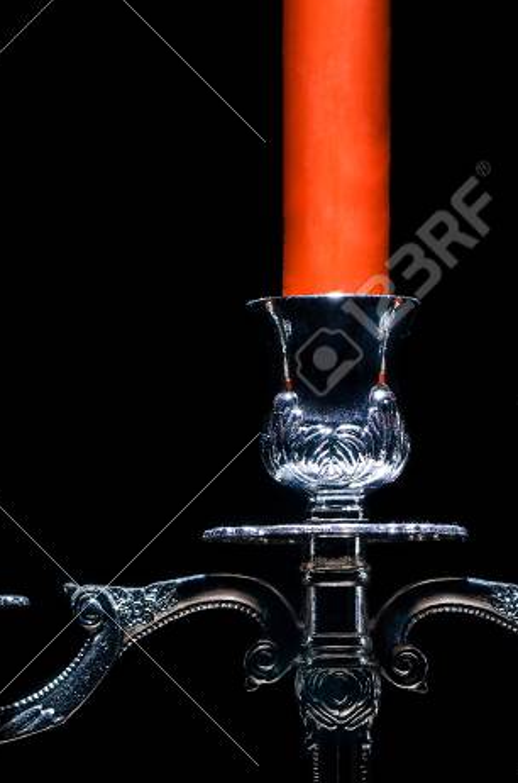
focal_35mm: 211
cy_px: 586
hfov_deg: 6.5
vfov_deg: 9.8
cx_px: 338
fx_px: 4574
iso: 100
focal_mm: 50
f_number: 5
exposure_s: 3
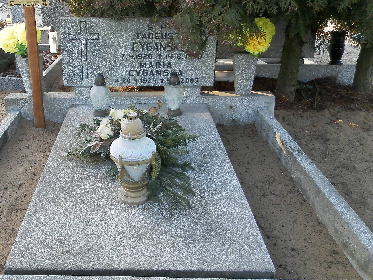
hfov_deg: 48.2
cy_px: 125
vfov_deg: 37.7
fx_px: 409
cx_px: 127
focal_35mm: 38
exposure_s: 1/60
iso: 80
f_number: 3.1
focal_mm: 4.5
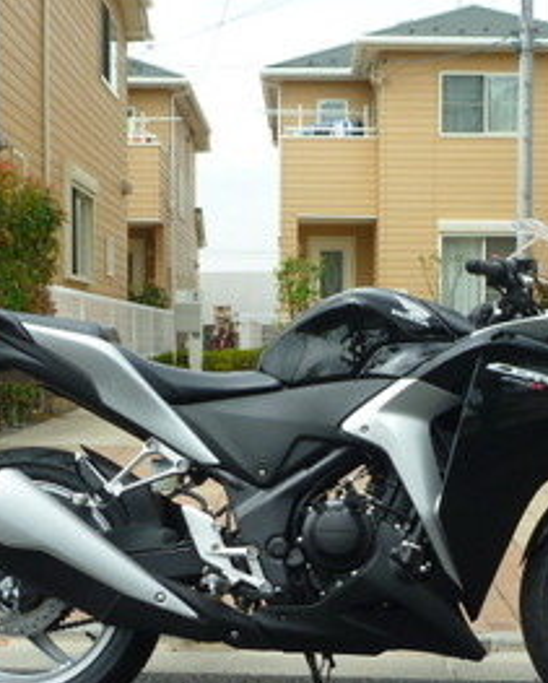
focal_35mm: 63
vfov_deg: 29.9
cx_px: 336
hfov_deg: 24.2
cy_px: 410
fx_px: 1275
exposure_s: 1/400
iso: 80
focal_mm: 4.9
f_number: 3.3
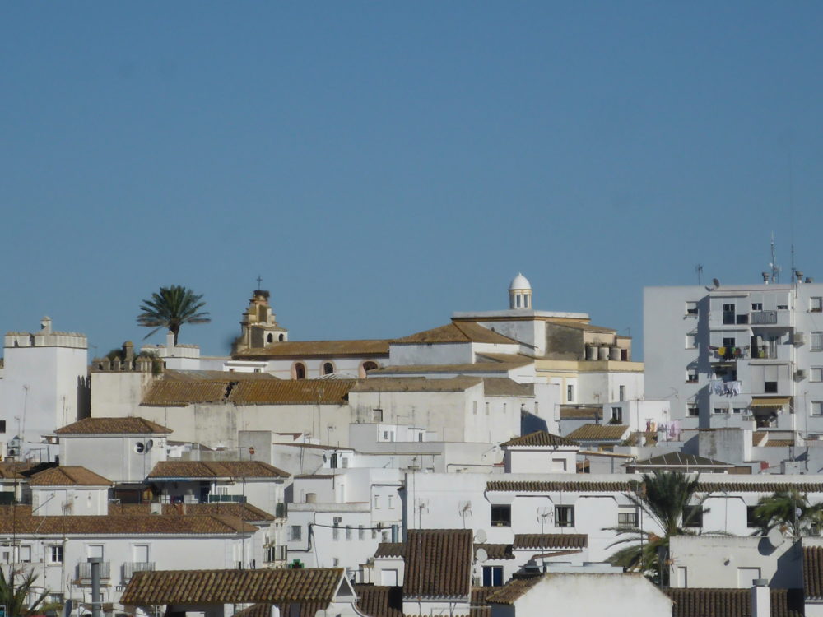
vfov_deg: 6.4
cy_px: 308
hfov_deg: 8.6
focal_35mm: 231
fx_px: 5492
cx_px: 412
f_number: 5.9
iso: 100
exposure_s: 1/1300
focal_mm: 22.8
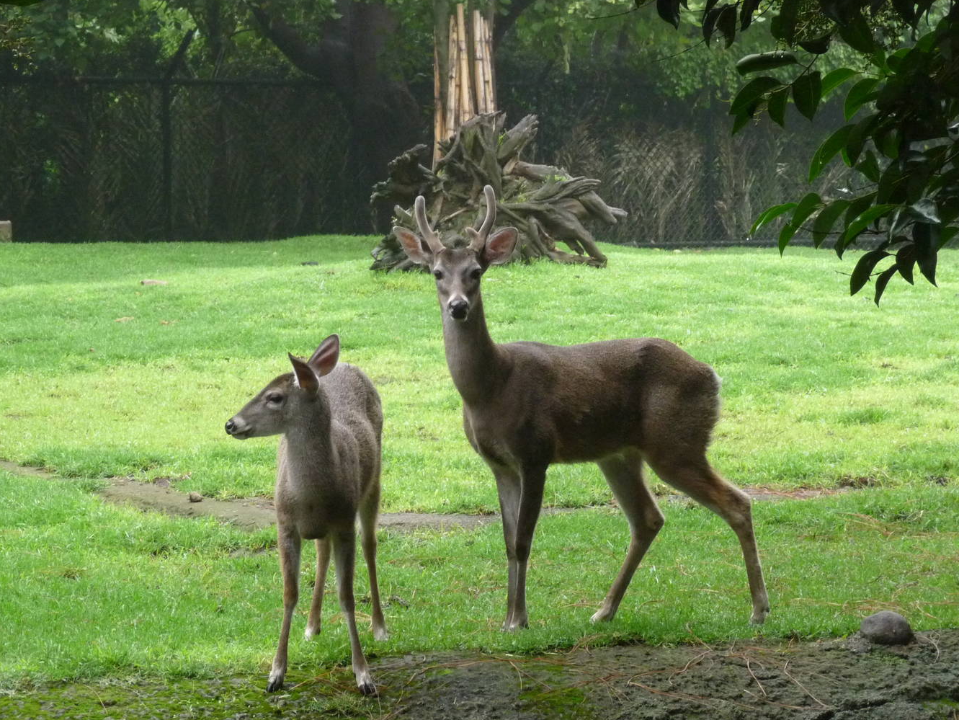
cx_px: 491
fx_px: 3963
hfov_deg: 13.8
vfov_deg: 10.4
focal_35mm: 143
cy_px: 393
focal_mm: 20.3
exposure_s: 1/100
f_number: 4.7
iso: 400
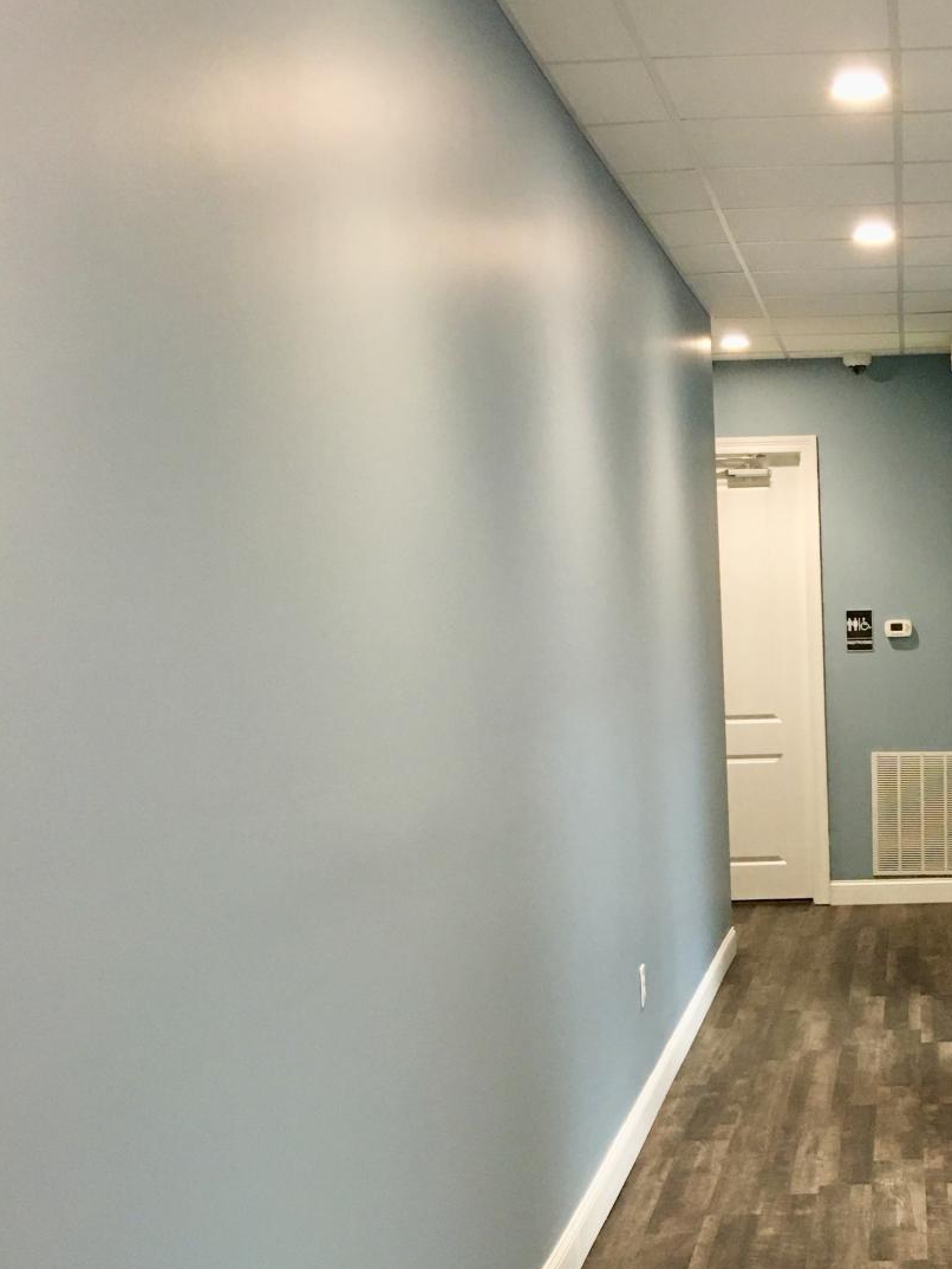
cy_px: 859
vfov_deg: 35.2
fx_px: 1979
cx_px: 879
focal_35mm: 54
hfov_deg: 26.1
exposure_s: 1/15
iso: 80
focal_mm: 4.15
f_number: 2.2
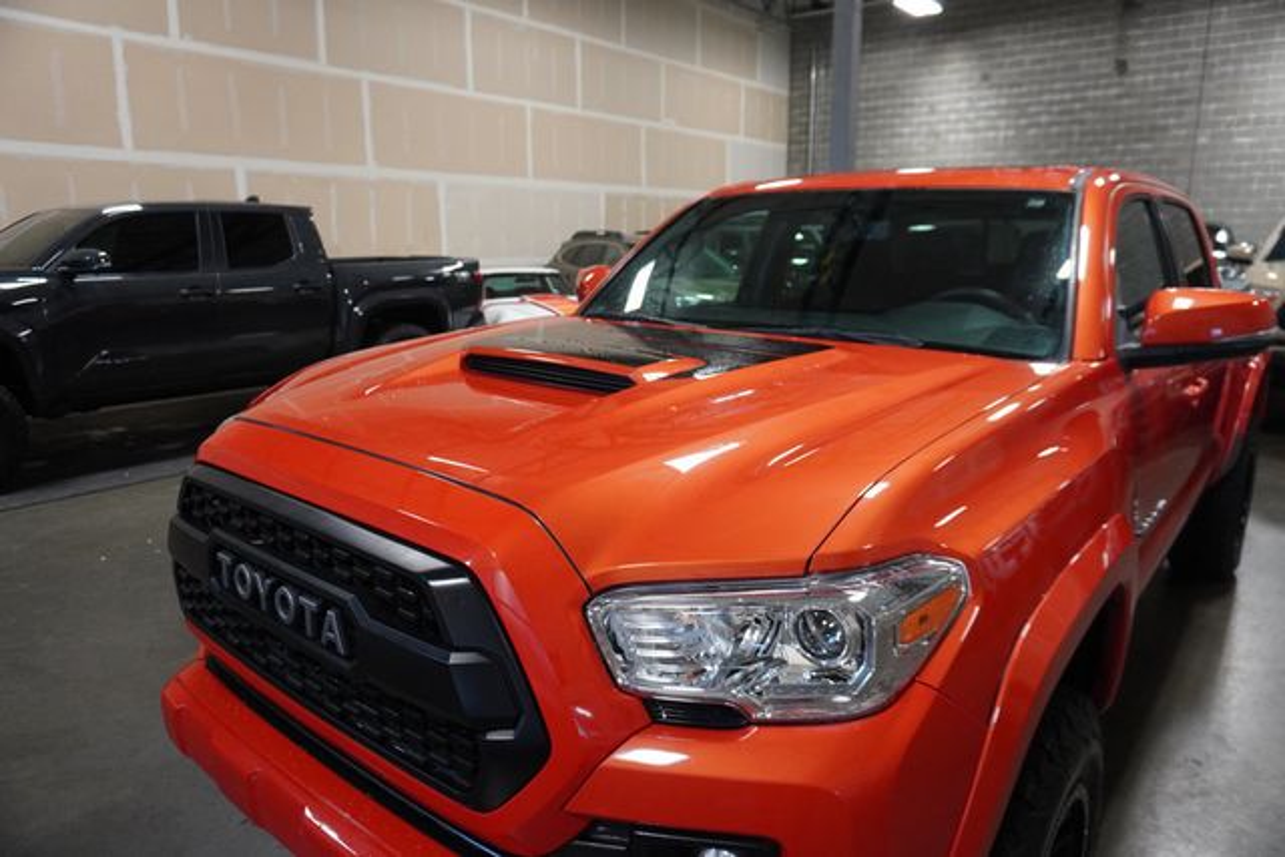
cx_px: 642
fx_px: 857
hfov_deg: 73.7
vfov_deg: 53.2
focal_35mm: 24
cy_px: 428
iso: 1600
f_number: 3.5
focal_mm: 16
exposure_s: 1/160
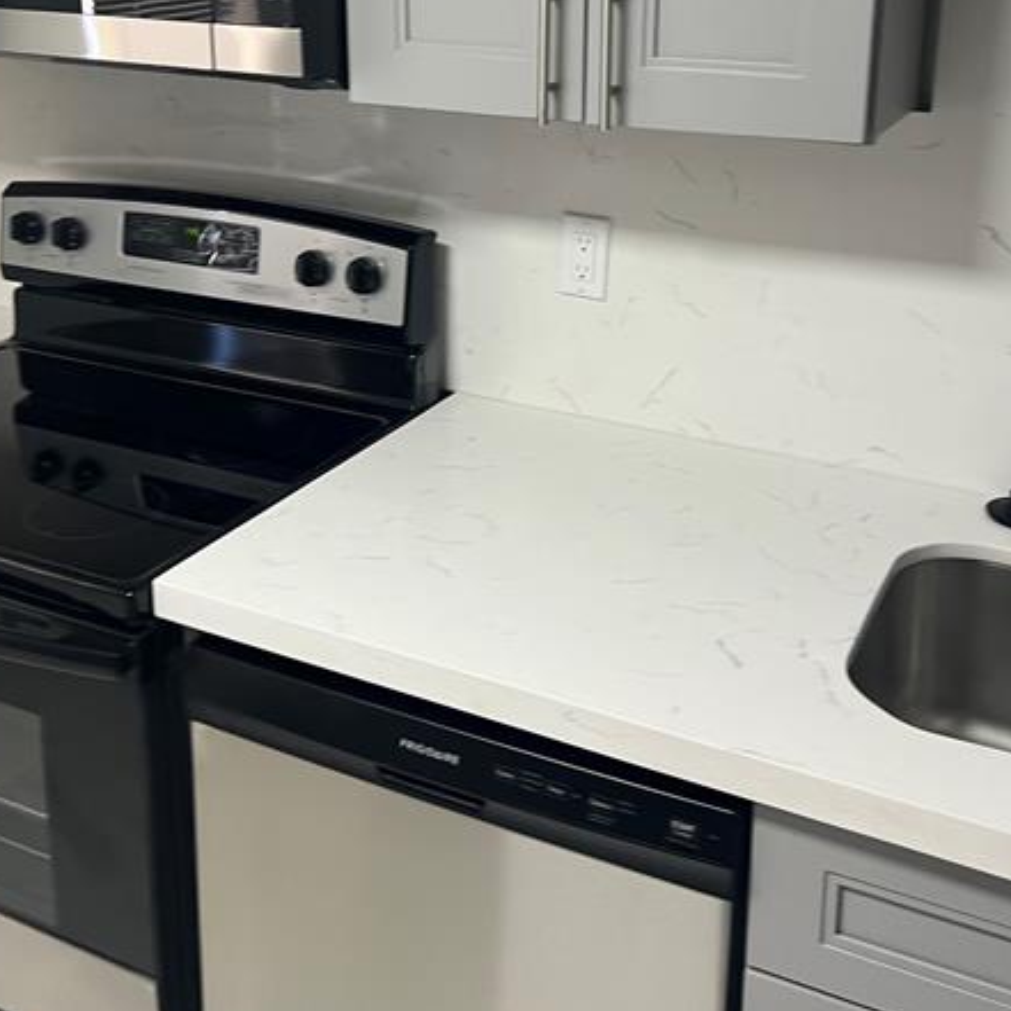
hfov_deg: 41.8
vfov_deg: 40.8
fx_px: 1322
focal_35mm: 40
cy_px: 266
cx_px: 555
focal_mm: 5.7
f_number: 1.5
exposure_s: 1/60
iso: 100
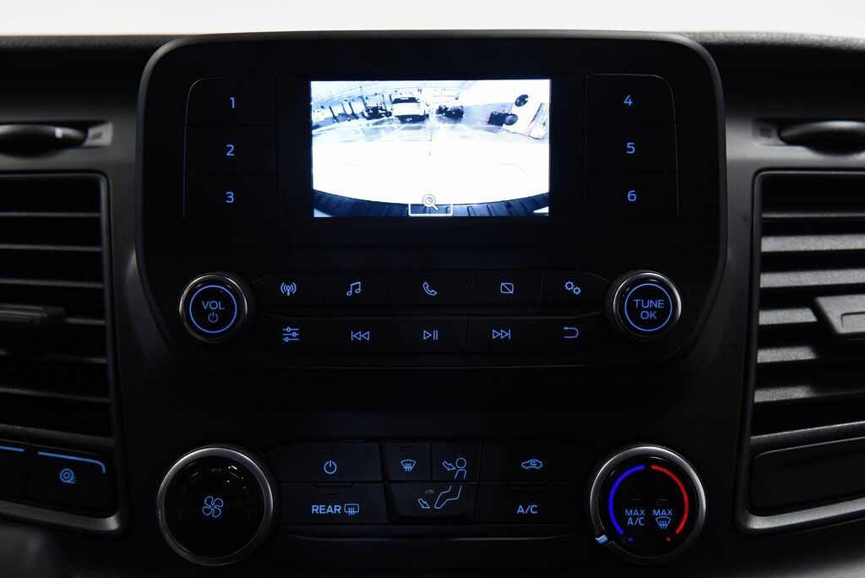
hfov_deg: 39.6
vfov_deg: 27.0
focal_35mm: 50
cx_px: 432
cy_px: 289
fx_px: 1202
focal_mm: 50
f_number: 4.5
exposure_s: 1/40
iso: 1250
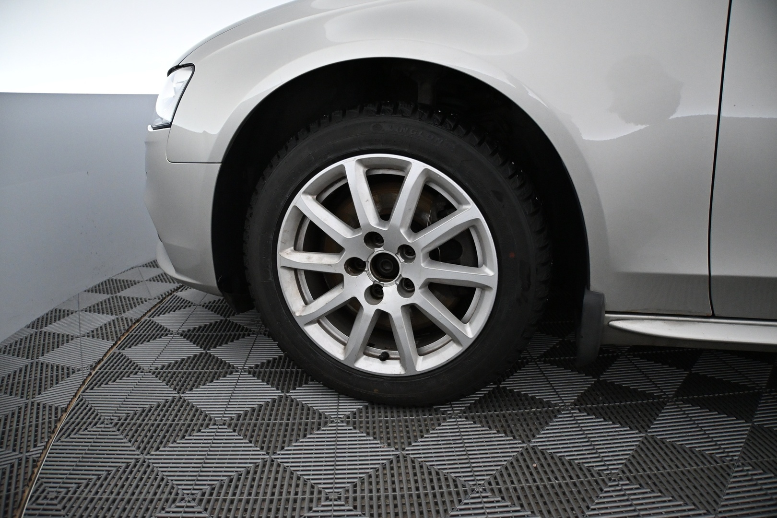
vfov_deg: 29.4
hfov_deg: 43.0
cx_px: 388
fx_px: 987
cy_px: 259
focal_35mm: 46
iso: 3200
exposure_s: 1/250
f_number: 4.8
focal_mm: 30.5
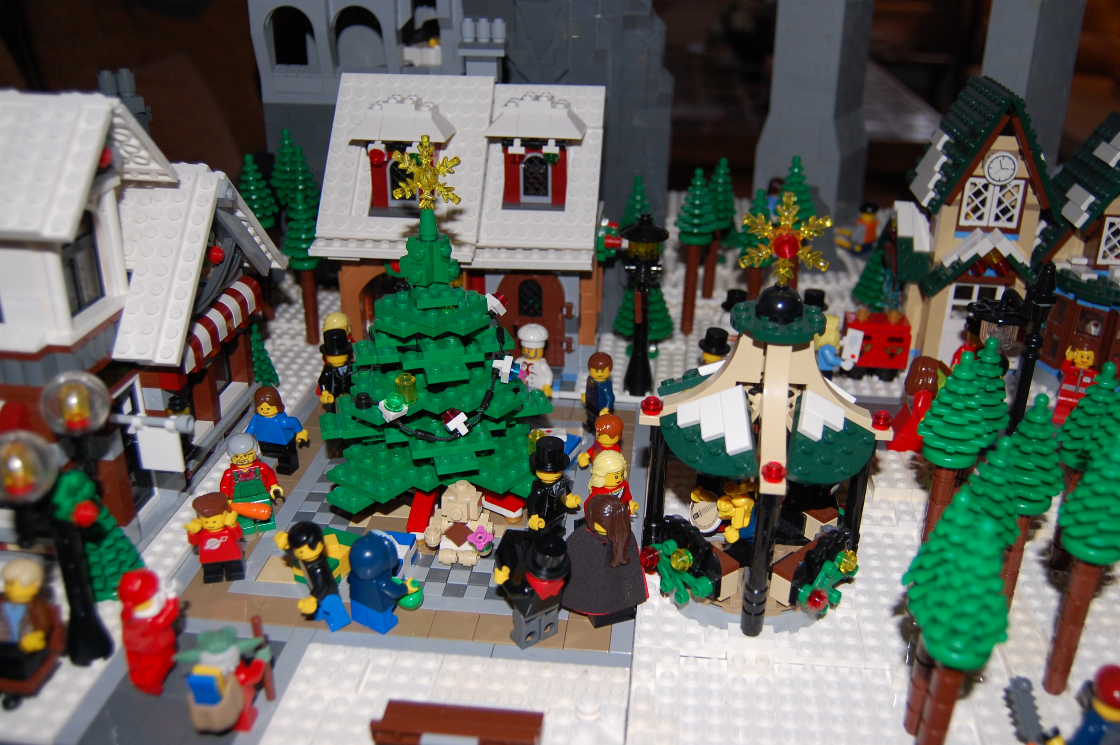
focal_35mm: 33
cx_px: 584
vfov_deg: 39.9
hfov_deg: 57.2
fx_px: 1026
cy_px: 365
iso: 400
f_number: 3.8
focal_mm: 20
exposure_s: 1/60
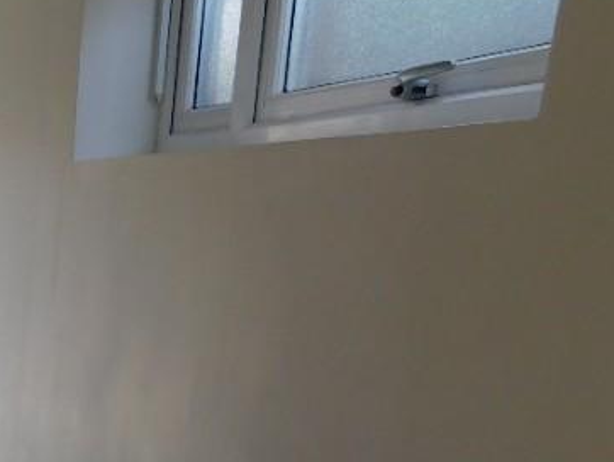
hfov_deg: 25.0
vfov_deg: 21.6
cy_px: 493
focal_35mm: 65
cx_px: -222
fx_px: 1154
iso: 125
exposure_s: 1/80
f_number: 3
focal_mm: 4
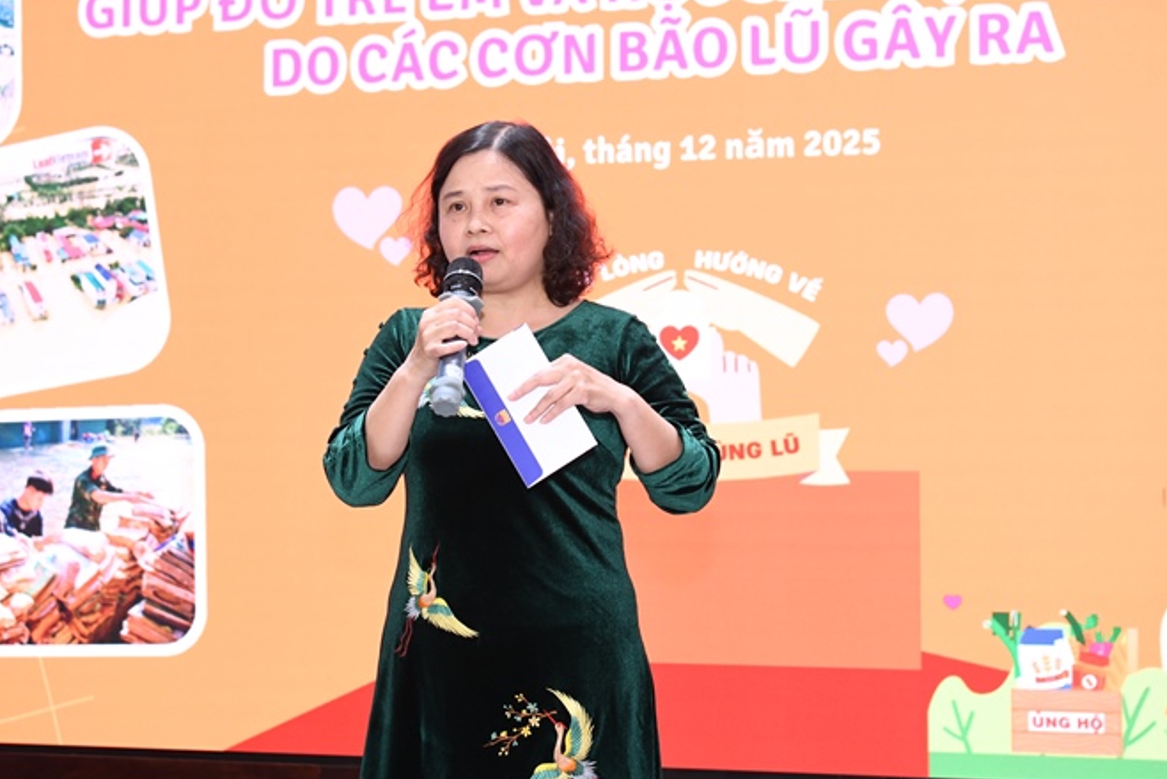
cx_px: 578
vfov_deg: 21.6
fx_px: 2043
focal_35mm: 63
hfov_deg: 31.9
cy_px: 334
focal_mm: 36
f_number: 3.2
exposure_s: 1/125
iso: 800
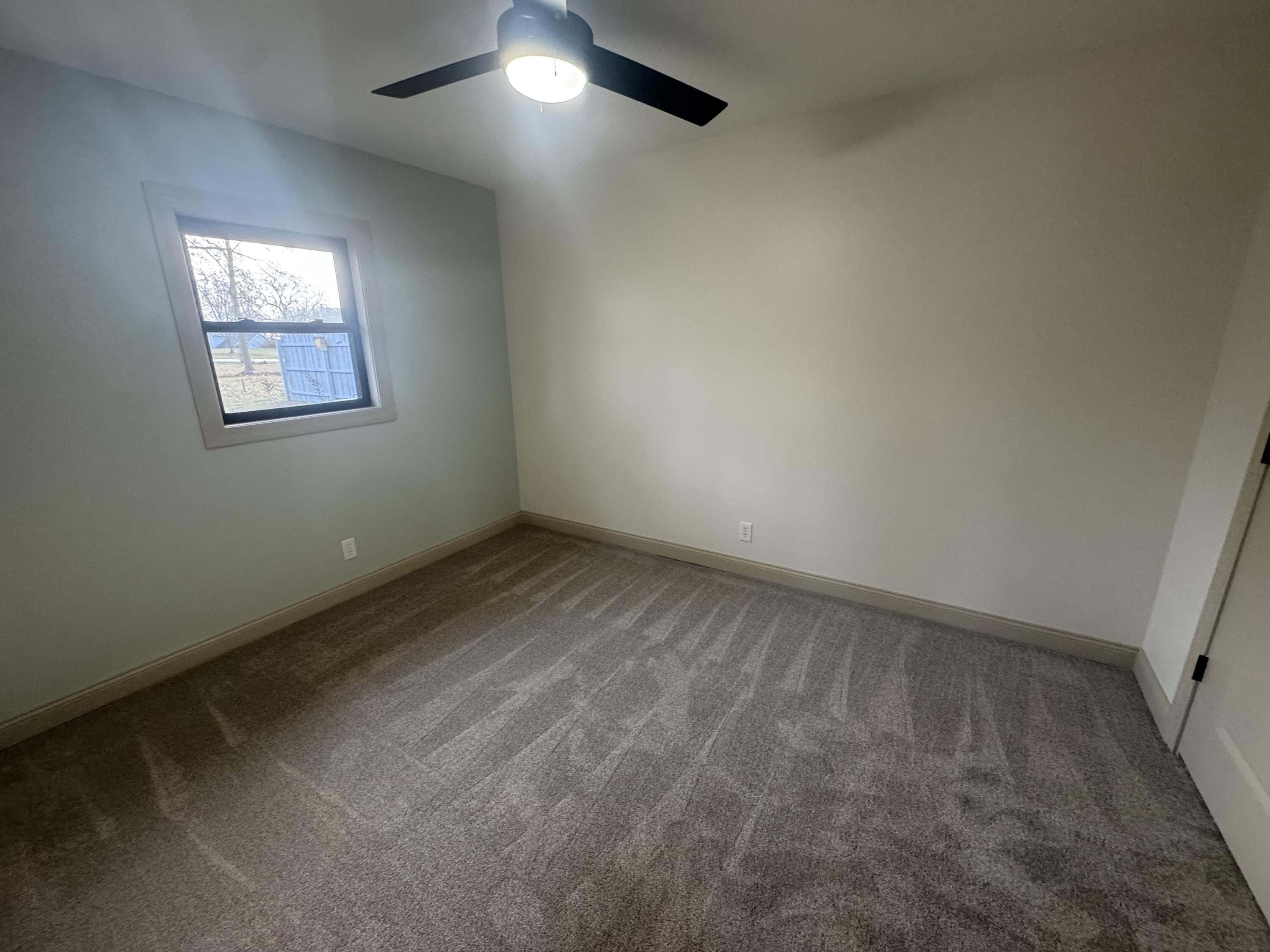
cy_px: 476
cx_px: 635
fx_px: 514
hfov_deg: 102.1
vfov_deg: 85.7
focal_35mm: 14
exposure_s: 1/60
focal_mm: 2.22
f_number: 2.2
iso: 320
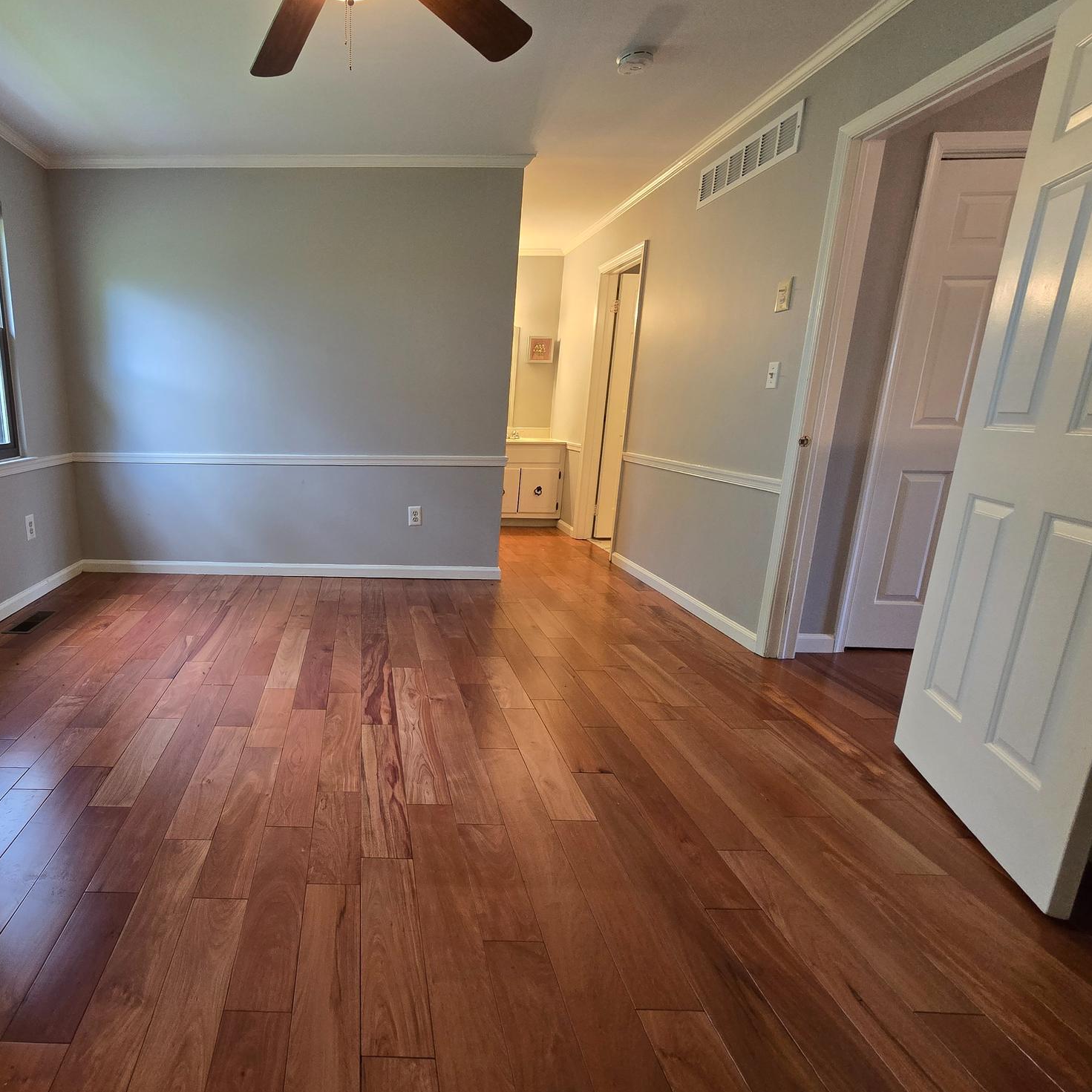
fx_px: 571
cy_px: 545
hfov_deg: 83.3
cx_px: 333
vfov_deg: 87.4
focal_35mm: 16
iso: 250
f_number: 2.2
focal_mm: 2.2
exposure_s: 1/60
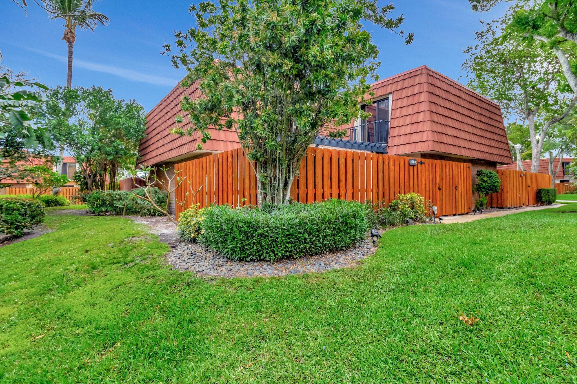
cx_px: 288
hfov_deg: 90.0
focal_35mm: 18
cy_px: 192
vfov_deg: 67.3
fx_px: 288
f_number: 8
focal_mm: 12
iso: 640
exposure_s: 1/640
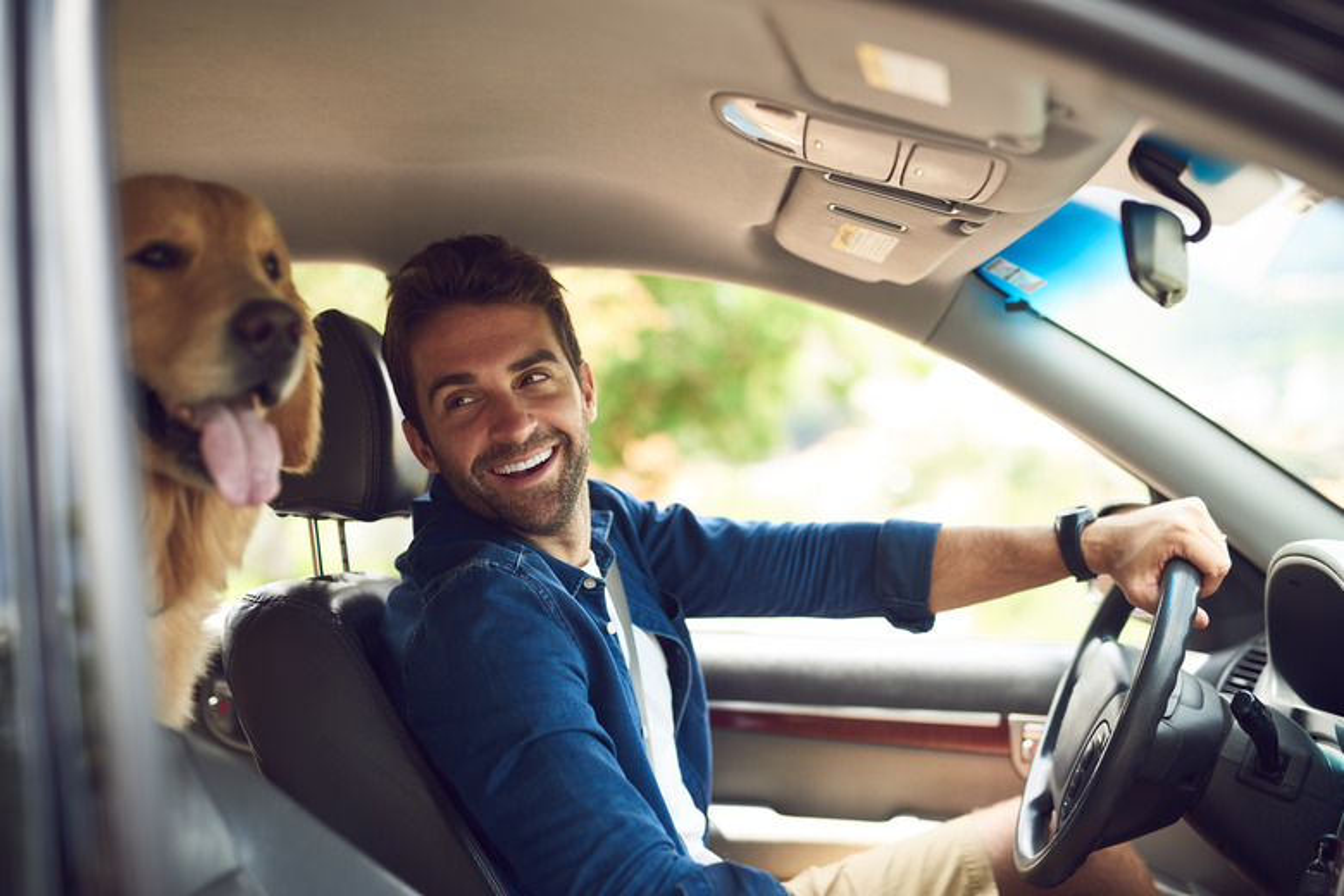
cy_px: 448
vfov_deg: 27.0
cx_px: 672
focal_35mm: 50
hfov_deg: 39.6
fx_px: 1867
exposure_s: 1/640
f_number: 2
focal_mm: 50
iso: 200
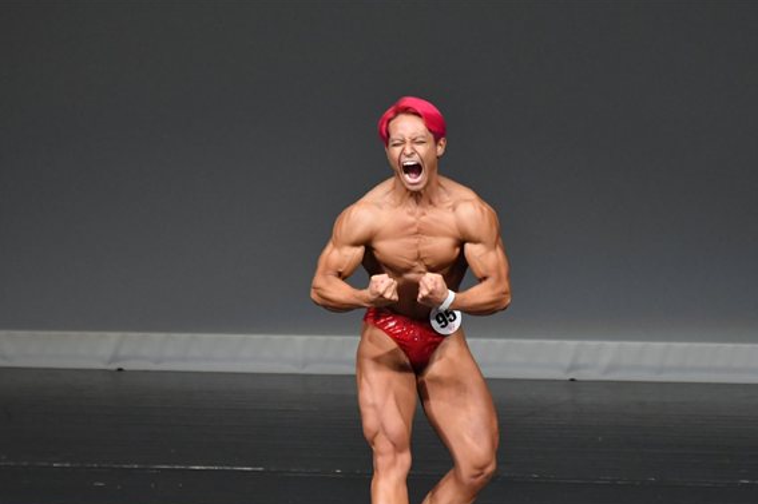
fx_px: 10792
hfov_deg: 4.0
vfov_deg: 2.7
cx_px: 390
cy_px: 344
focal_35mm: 513
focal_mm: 250
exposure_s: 1/400
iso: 4000
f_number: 5.6
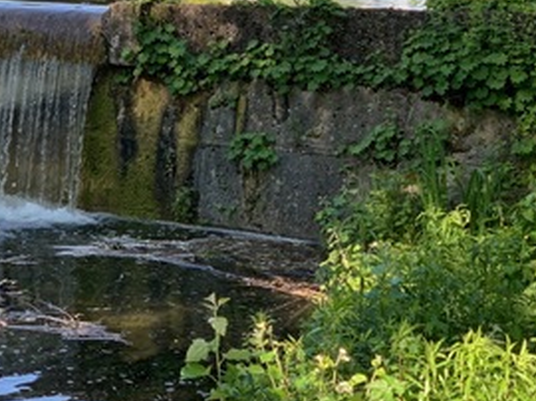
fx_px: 1748
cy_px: 67
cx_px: 96
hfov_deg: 17.3
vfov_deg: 13.0
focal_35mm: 113
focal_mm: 6
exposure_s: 1/122
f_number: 2.4
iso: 16
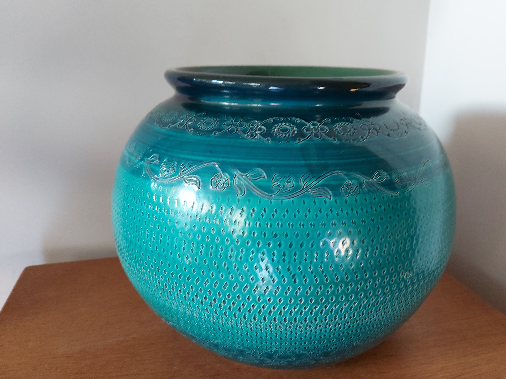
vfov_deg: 49.7
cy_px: 174
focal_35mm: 28
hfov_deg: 63.3
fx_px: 409
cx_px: 276
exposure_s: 1/50
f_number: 1.8
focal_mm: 5.23
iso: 160
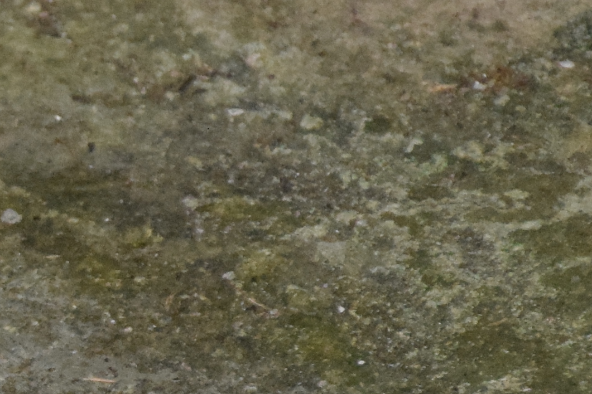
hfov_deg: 2.3
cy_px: 450
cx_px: -959
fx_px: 14646
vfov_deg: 1.5
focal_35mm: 891
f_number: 5.6
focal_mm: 105
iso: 3200
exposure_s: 1/60
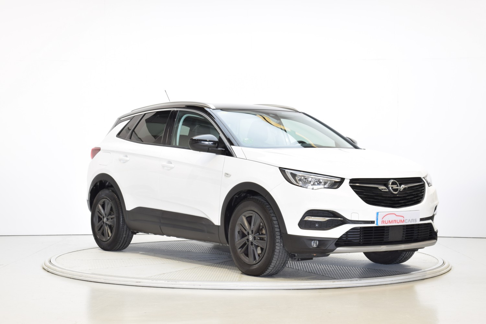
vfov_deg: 19.7
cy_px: 162
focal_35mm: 69
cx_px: 243
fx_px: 931
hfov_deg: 29.2
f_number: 10
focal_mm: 46
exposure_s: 1/4
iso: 100
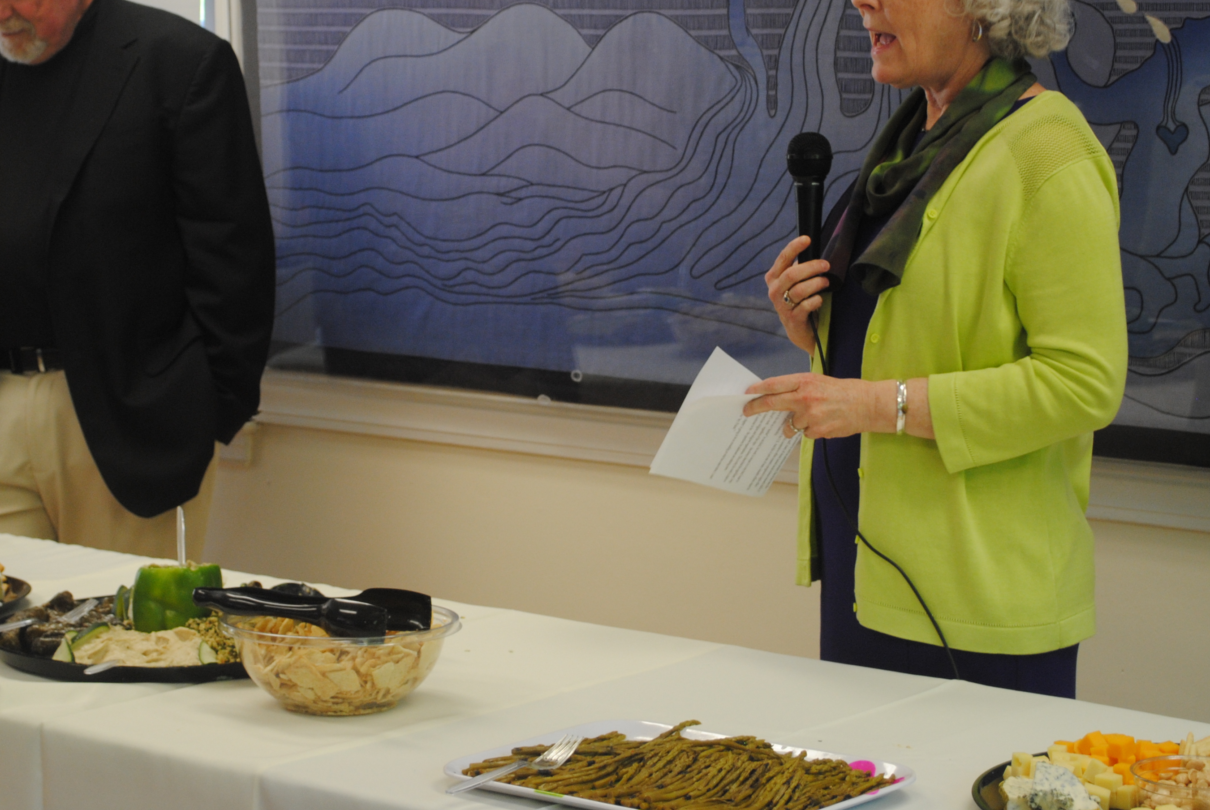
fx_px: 2894
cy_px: 230
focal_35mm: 86
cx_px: 519
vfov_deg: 15.9
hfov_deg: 23.6
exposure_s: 1/30
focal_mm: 40
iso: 320
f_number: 5.3
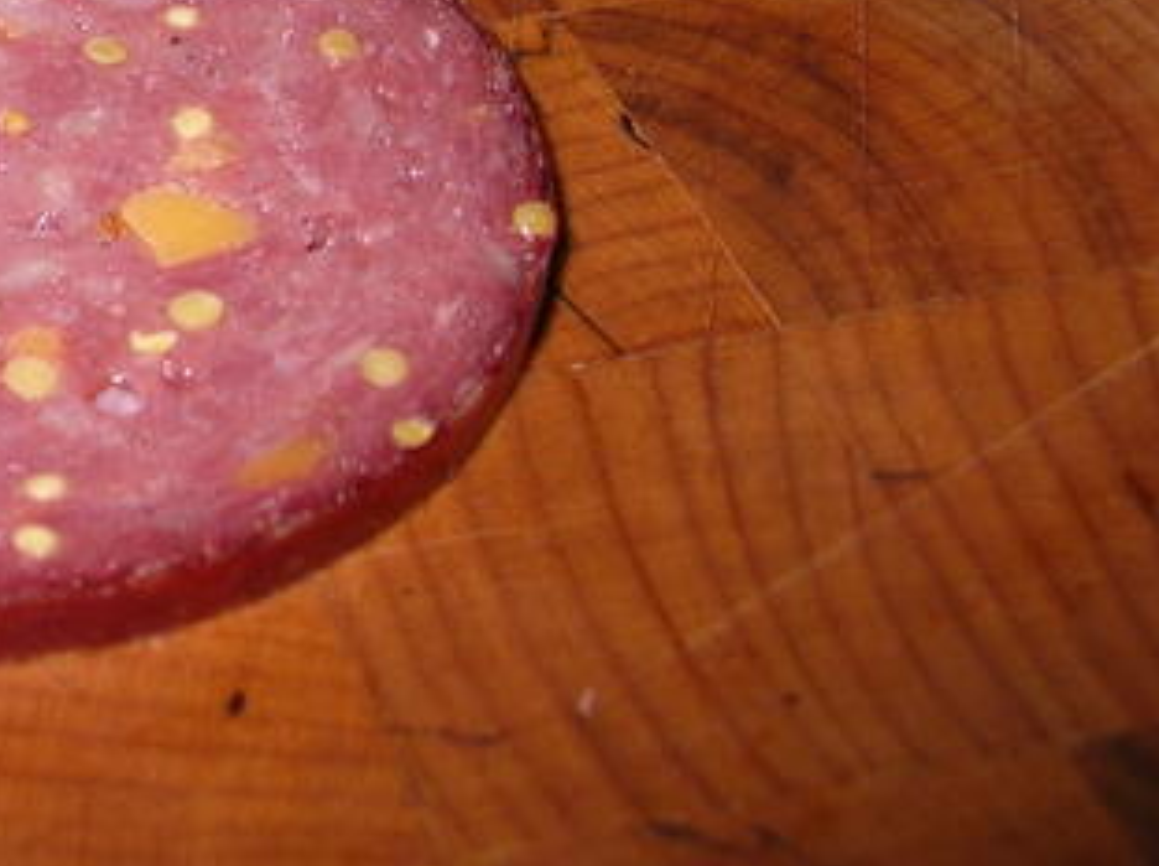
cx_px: -431
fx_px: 3477
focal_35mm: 104
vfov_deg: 13.8
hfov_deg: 17.5
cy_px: -173
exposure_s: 1/60.1
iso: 50
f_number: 2.7
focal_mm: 6
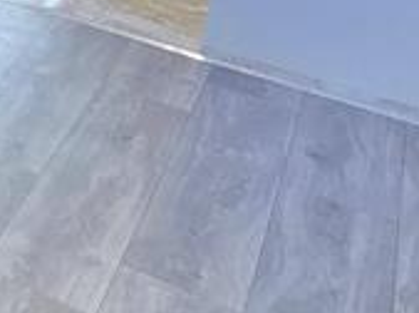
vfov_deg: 15.5
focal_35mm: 79
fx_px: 954
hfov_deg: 13.0
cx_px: -724
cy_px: -281
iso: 160
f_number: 2.2
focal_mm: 2.2
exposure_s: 1/60
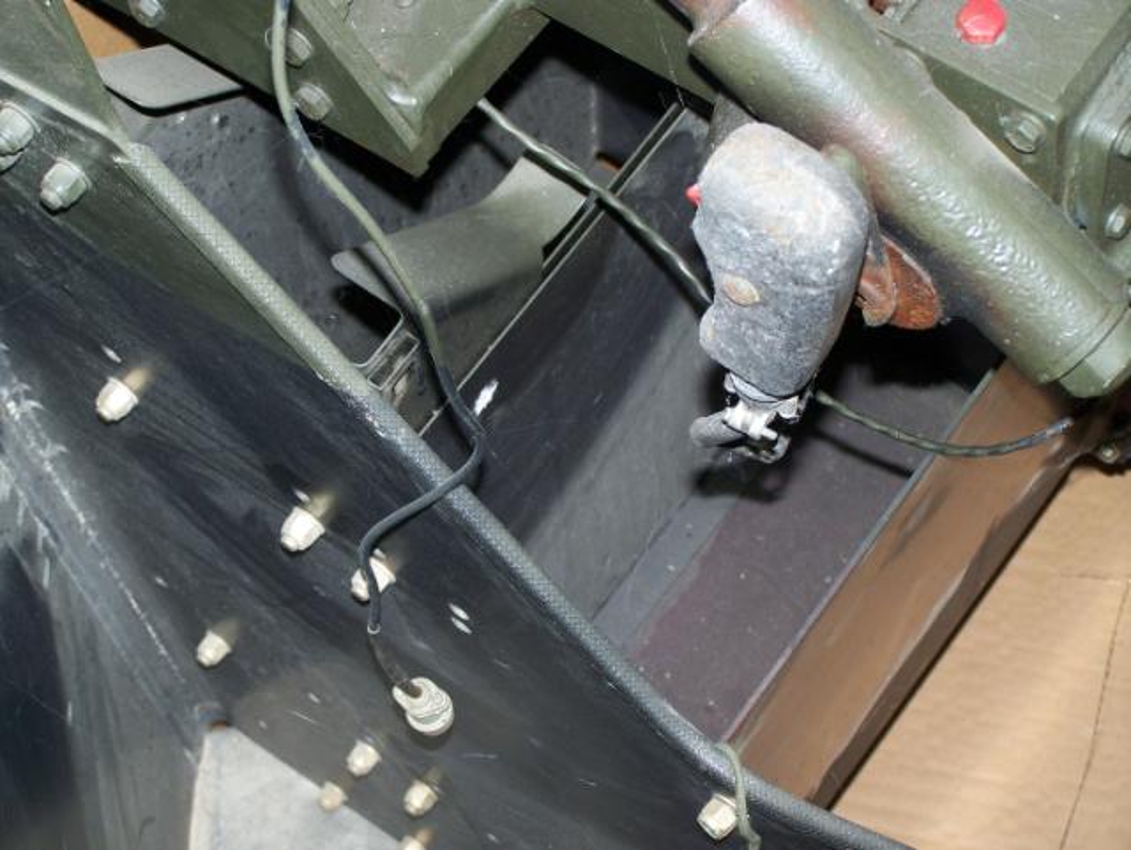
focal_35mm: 82
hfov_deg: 23.8
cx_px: 566
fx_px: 2681
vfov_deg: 18.0
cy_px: 425
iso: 80
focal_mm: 13.7
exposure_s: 1/80
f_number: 3.2
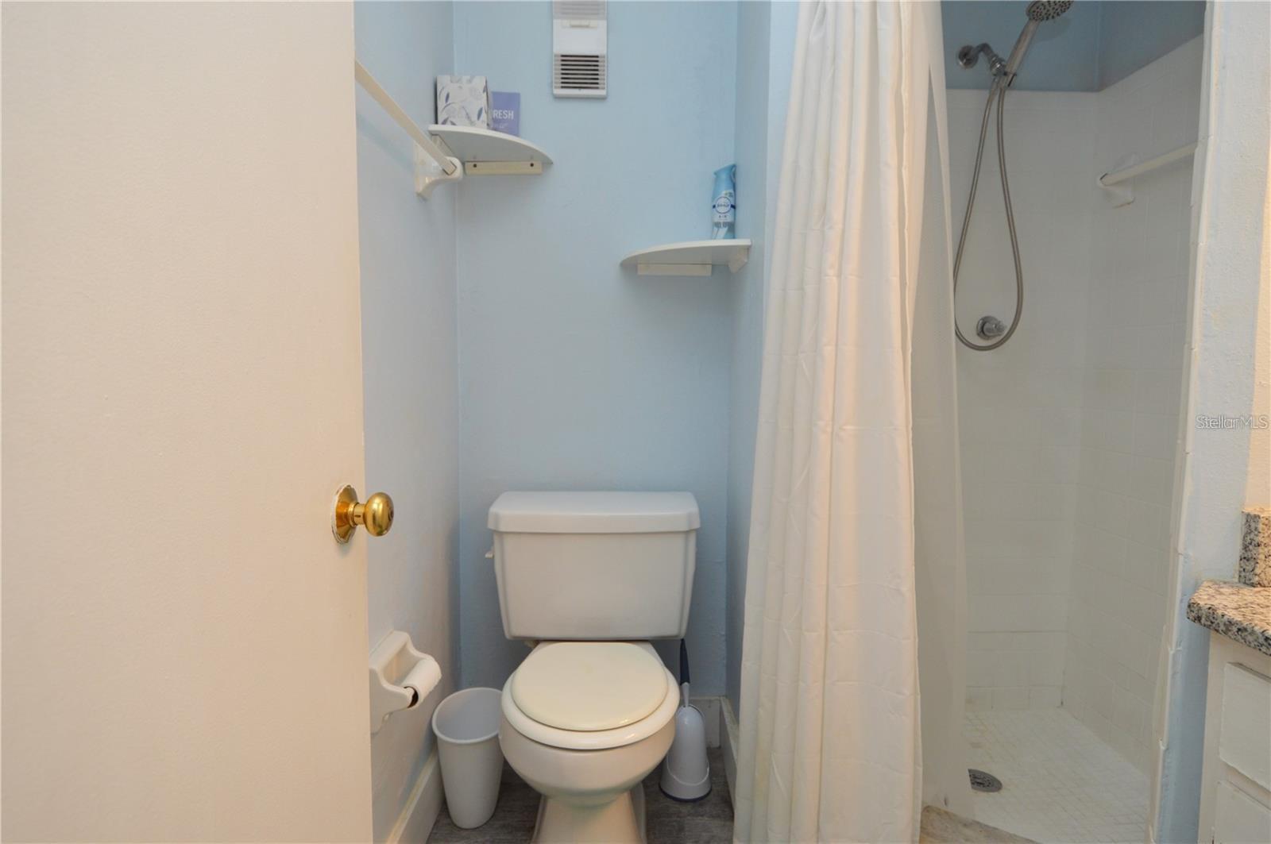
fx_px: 635
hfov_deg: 90.1
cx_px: 636
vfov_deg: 67.3
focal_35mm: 18
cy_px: 422
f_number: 4
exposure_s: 1/60
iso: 400
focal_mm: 12
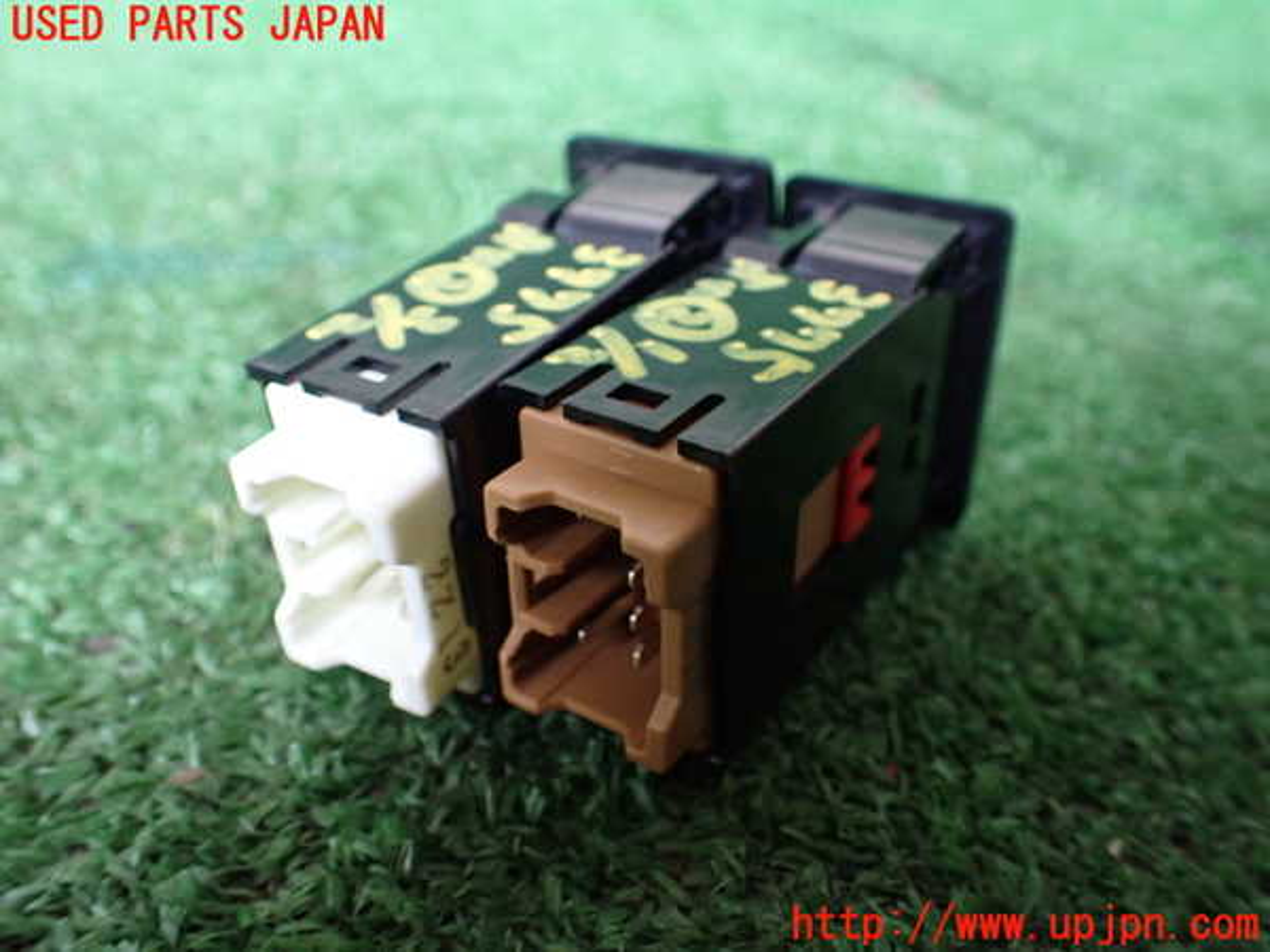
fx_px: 1101
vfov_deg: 46.8
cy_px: 476
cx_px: 635
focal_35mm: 30
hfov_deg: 60.0
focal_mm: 5.4
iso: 800
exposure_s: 1/60
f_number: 2.3
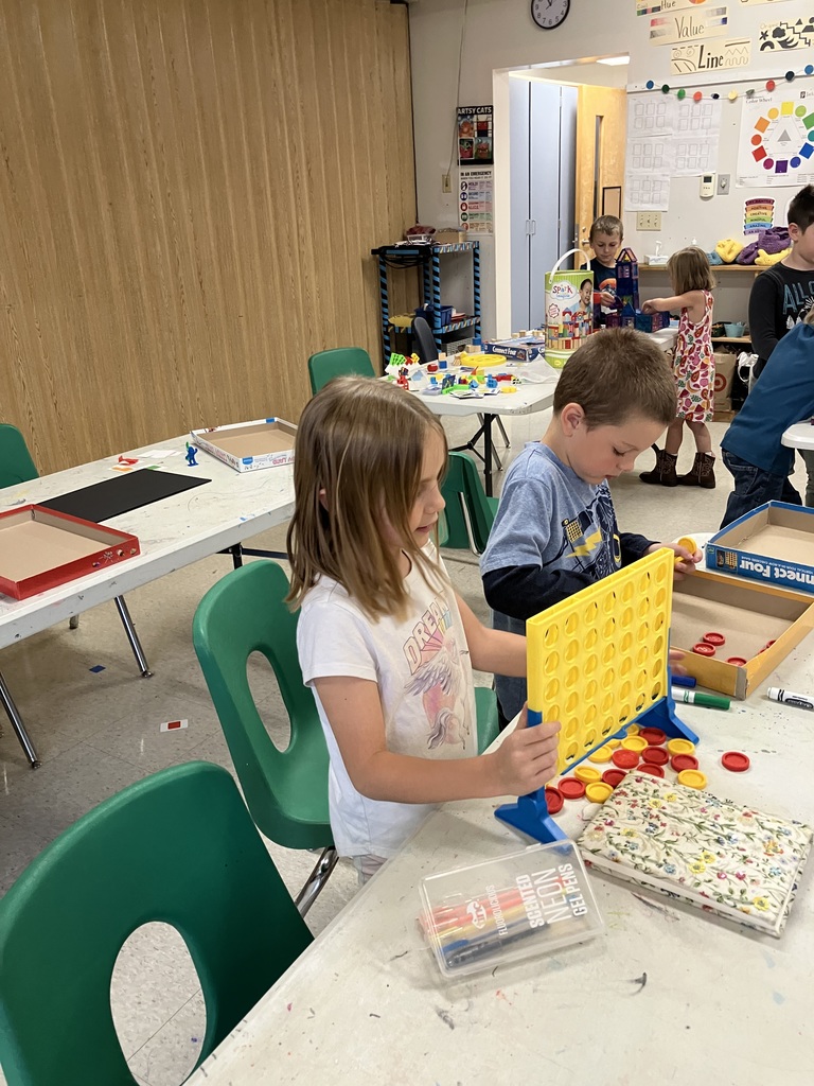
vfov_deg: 63.4
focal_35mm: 28
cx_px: 407
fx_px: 878
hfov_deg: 49.7
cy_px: 543
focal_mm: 3.99
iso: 125
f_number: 1.8
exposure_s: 1/60
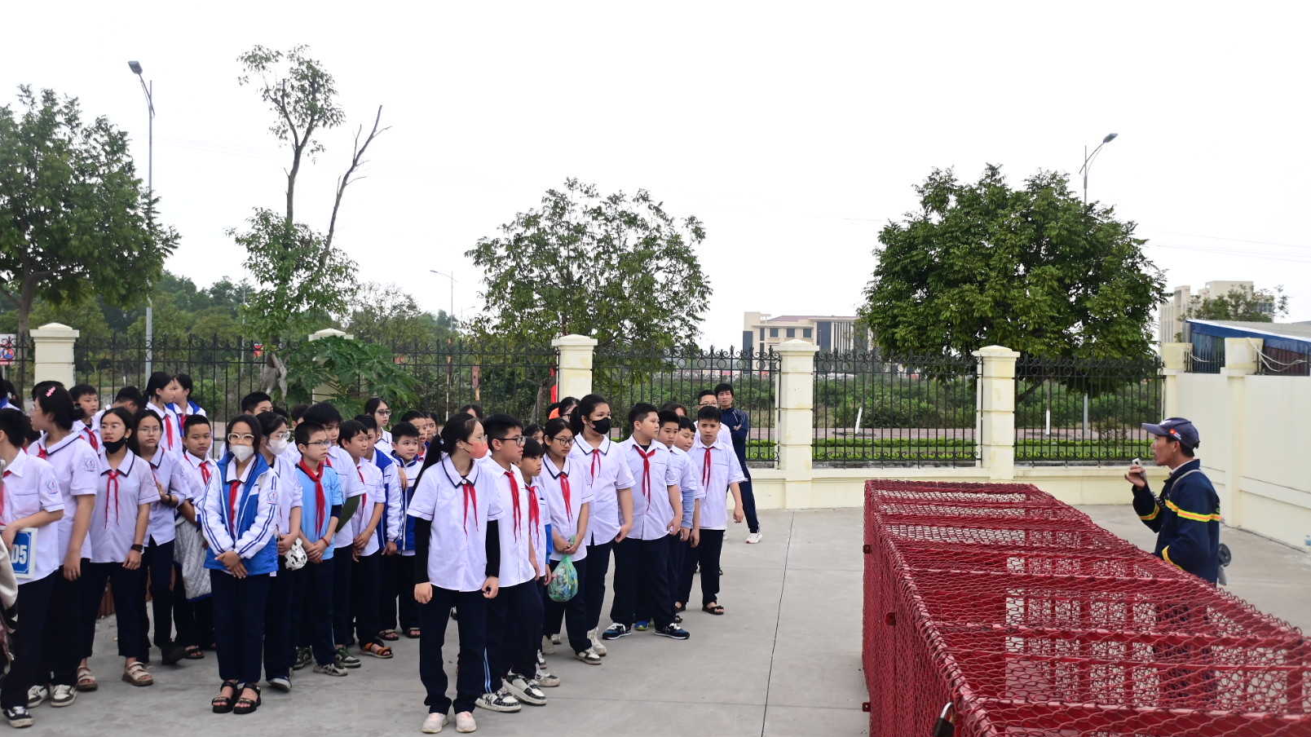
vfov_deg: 31.2
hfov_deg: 52.8
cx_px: 660
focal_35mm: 38
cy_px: 378
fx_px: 1321
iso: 200
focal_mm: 24
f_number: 3.8
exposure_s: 1/200
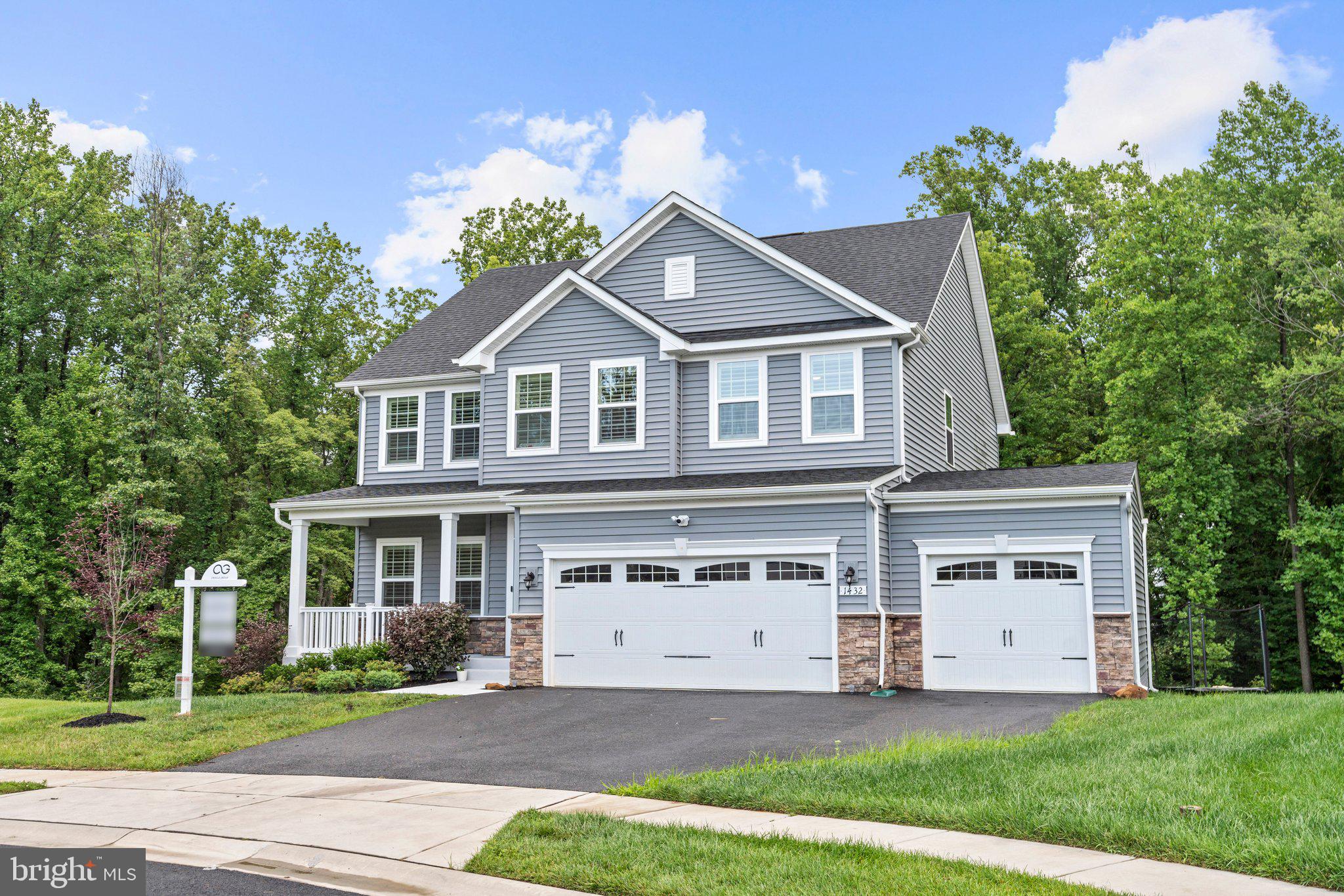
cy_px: 448
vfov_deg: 39.4
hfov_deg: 56.5
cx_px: 672
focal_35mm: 34
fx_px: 1250
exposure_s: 1/250
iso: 320
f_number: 6.3
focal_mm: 33.5
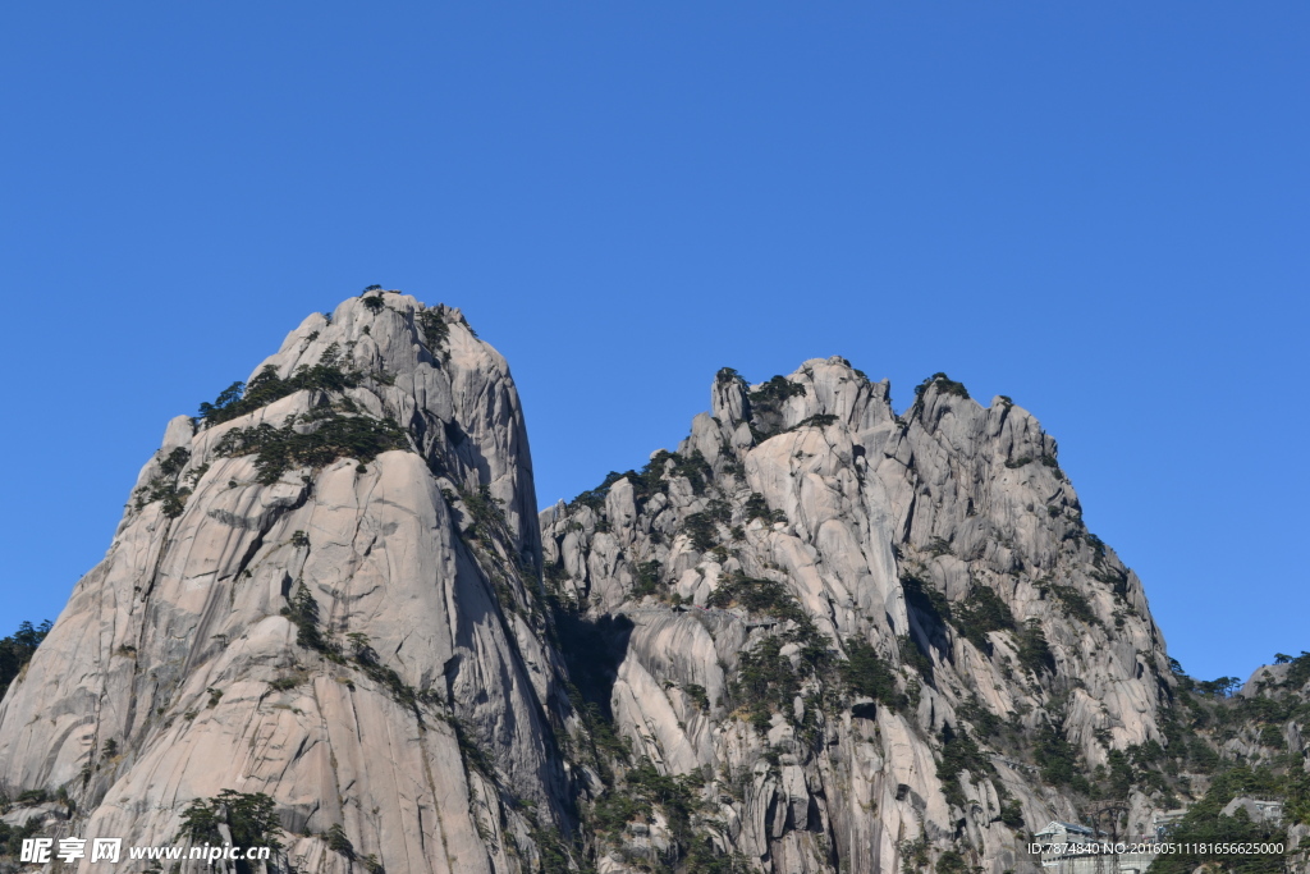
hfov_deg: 33.4
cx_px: 655
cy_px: 437
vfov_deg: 22.6
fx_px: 2183
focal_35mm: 60
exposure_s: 1/200
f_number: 8
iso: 100
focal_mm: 40
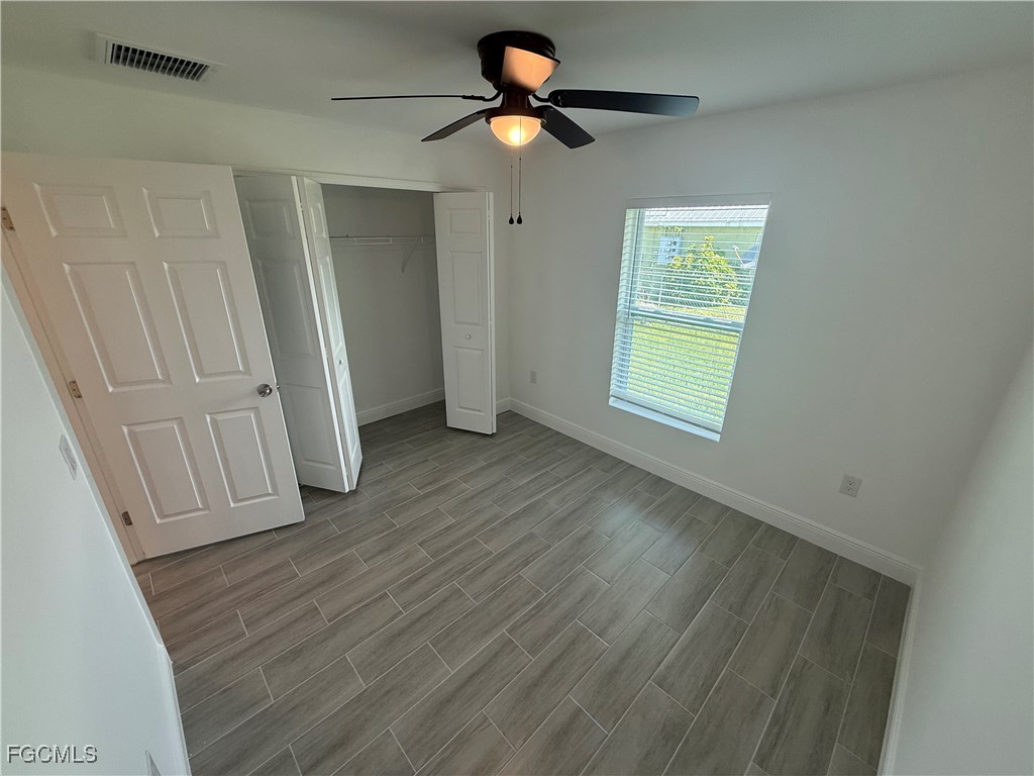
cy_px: 388
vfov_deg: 85.7
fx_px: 418
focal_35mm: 14
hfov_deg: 102.1
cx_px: 517
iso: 100
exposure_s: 1/120
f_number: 2.2
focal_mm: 2.22
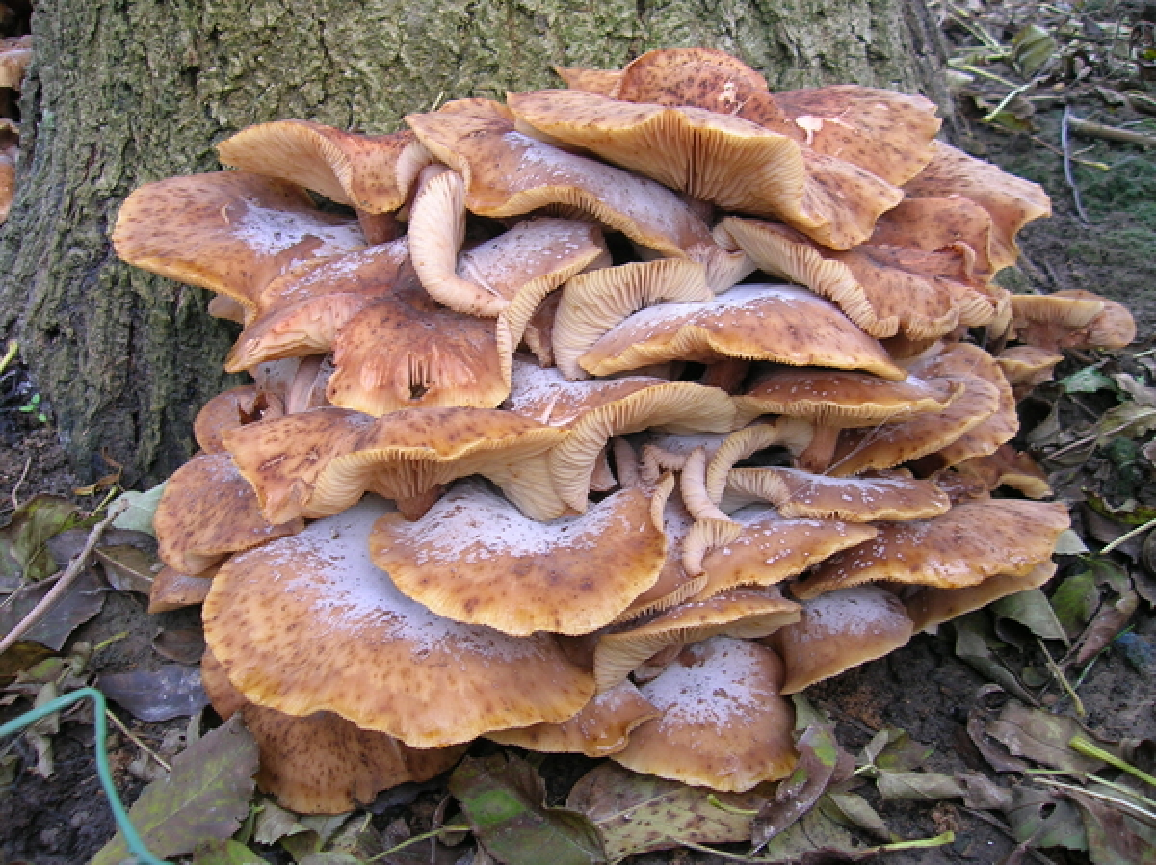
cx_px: 578
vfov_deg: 41.7
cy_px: 432
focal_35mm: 34
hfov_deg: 54.0
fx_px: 1135
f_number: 2.9
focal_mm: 5.7
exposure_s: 1/29.2
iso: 50
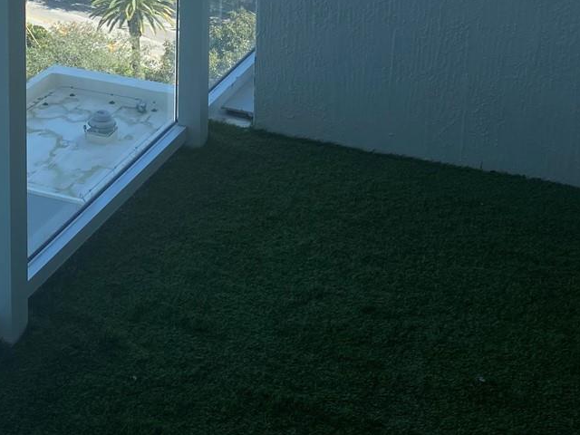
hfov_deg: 28.8
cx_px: 77
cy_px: -100
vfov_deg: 20.9
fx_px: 1089
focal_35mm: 65
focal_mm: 4.25
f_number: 1.8
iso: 32
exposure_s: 1/1543
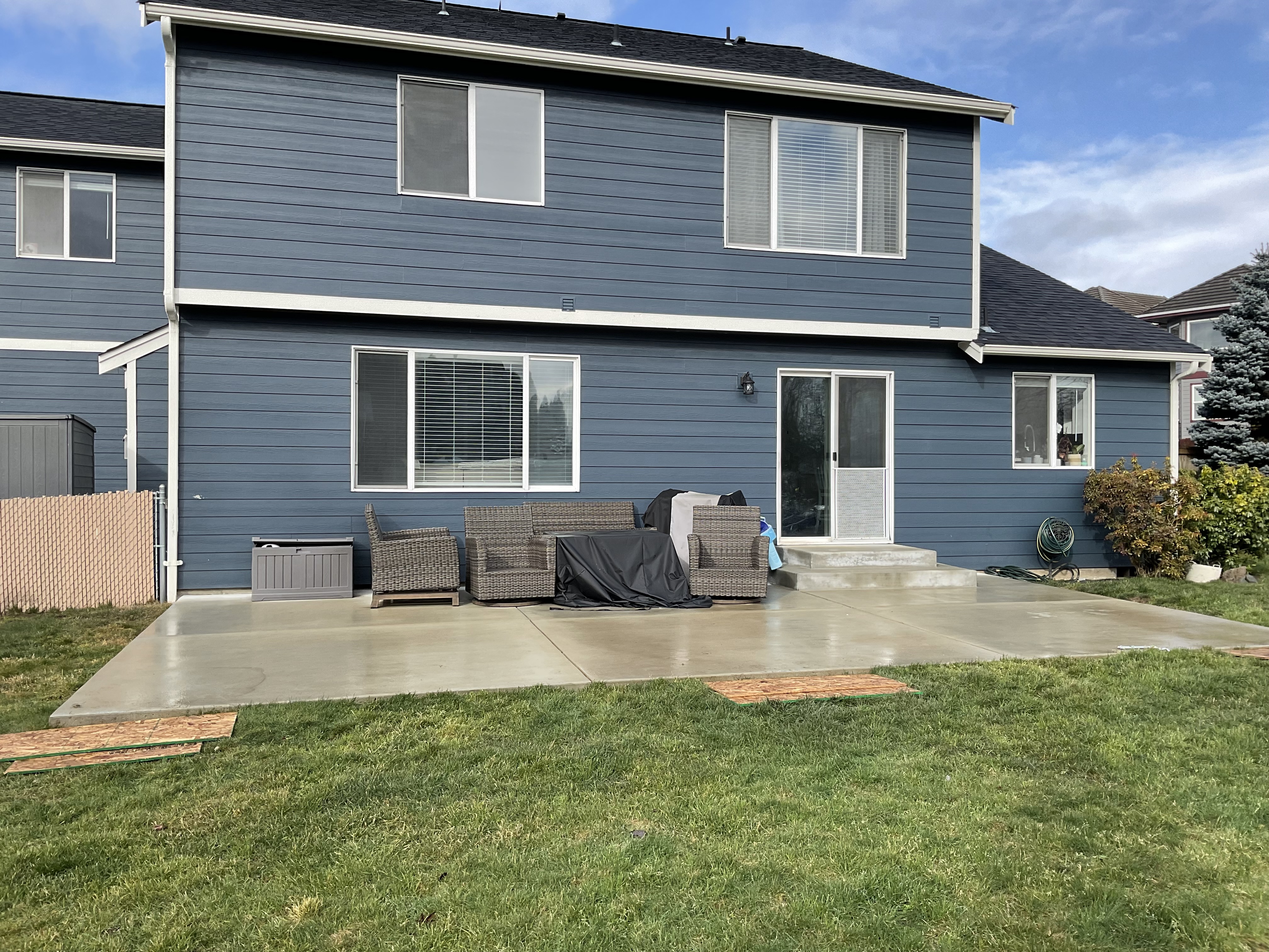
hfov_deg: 61.7
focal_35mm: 29
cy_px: 476
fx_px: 1063
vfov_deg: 48.2
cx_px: 634
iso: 16
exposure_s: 1/770
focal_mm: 3
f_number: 1.8
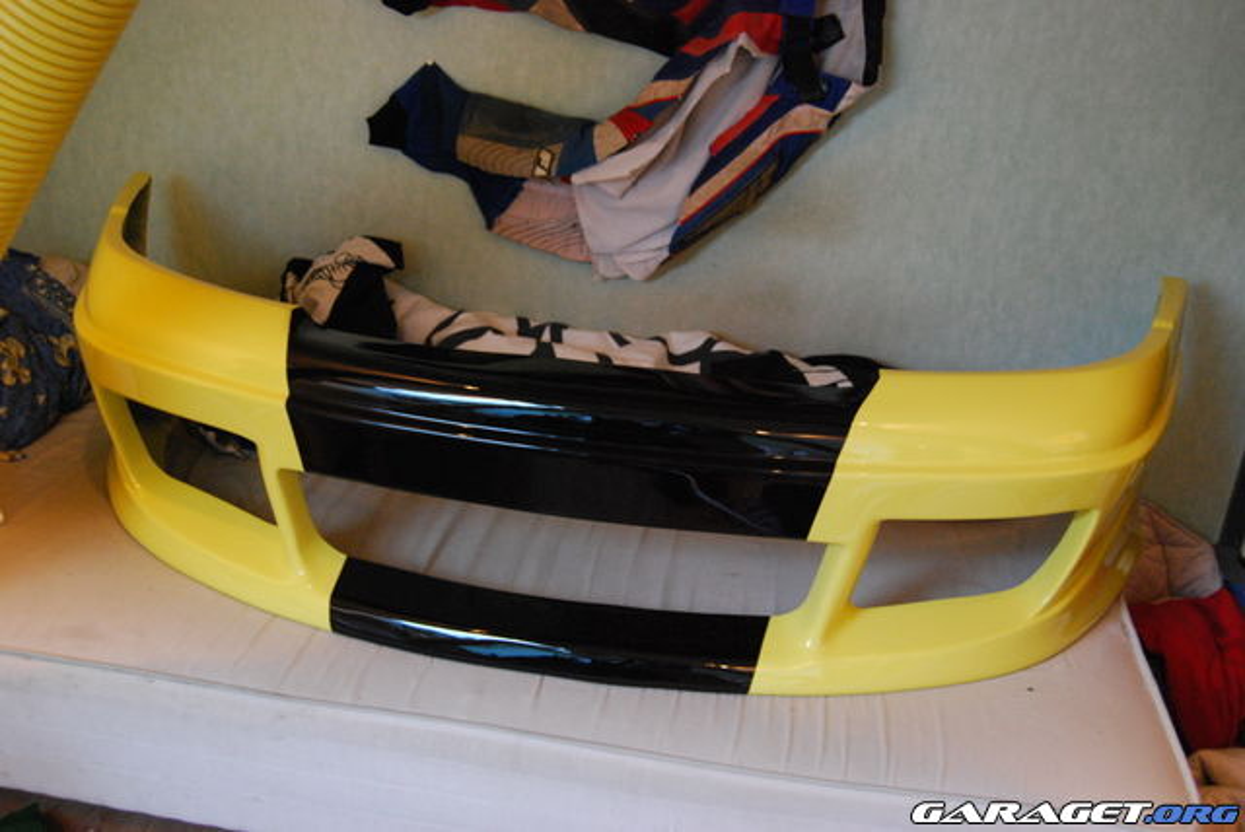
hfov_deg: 53.1
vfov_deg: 36.9
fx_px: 1246
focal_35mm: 36
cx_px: 622
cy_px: 416
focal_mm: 24
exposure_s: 1/13
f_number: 4
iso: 1600
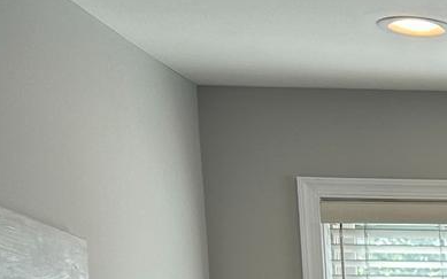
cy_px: 704
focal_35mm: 145
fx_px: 1766
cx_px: 1055
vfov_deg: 8.2
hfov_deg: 11.9
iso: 40
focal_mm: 5.7
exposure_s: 1/208
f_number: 1.5
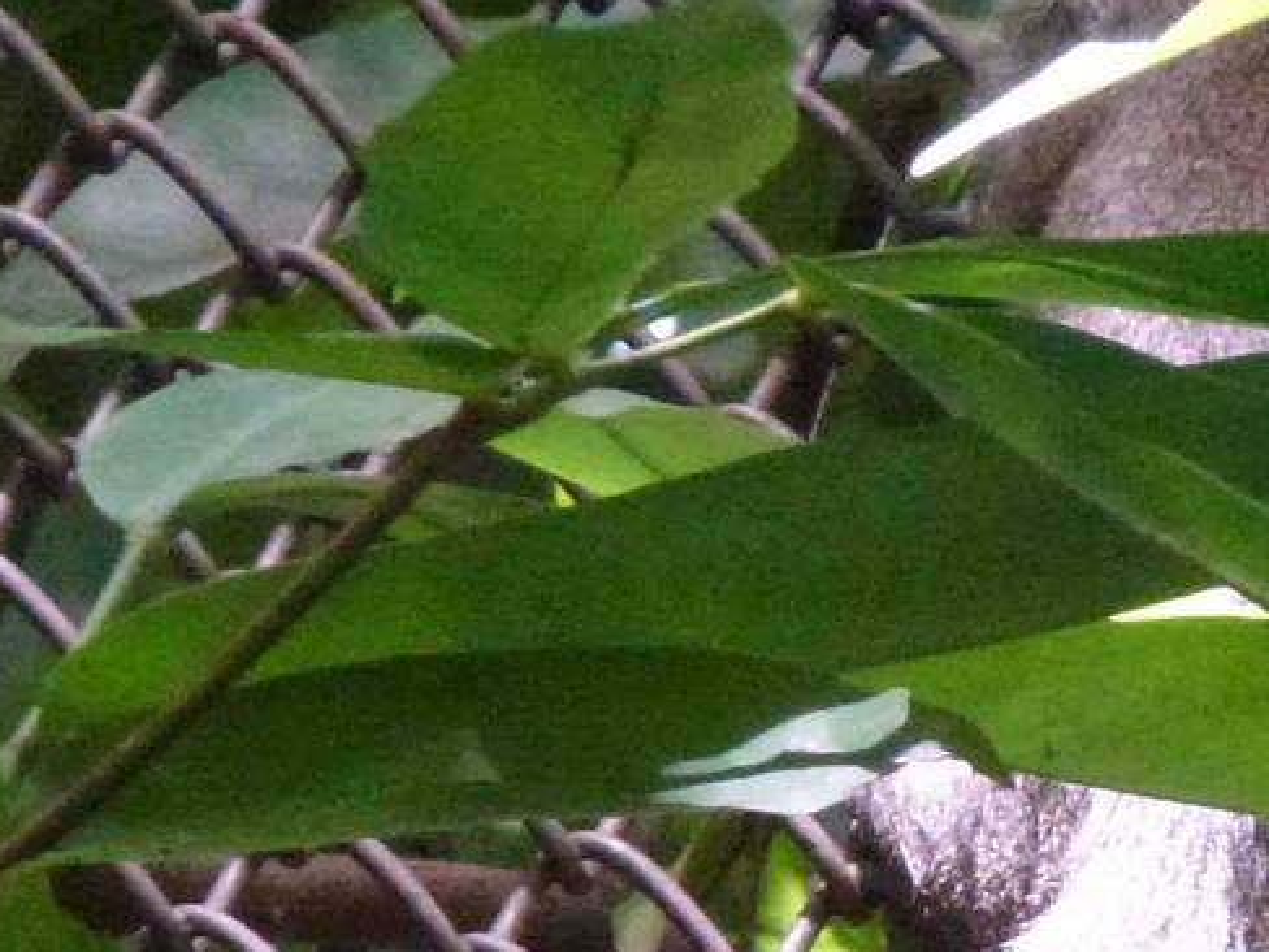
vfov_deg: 1.3
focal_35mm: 1164
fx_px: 42671
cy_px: 767
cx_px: 1061
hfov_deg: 1.7
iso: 800
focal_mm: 63.6
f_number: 5.9
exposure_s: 1/50
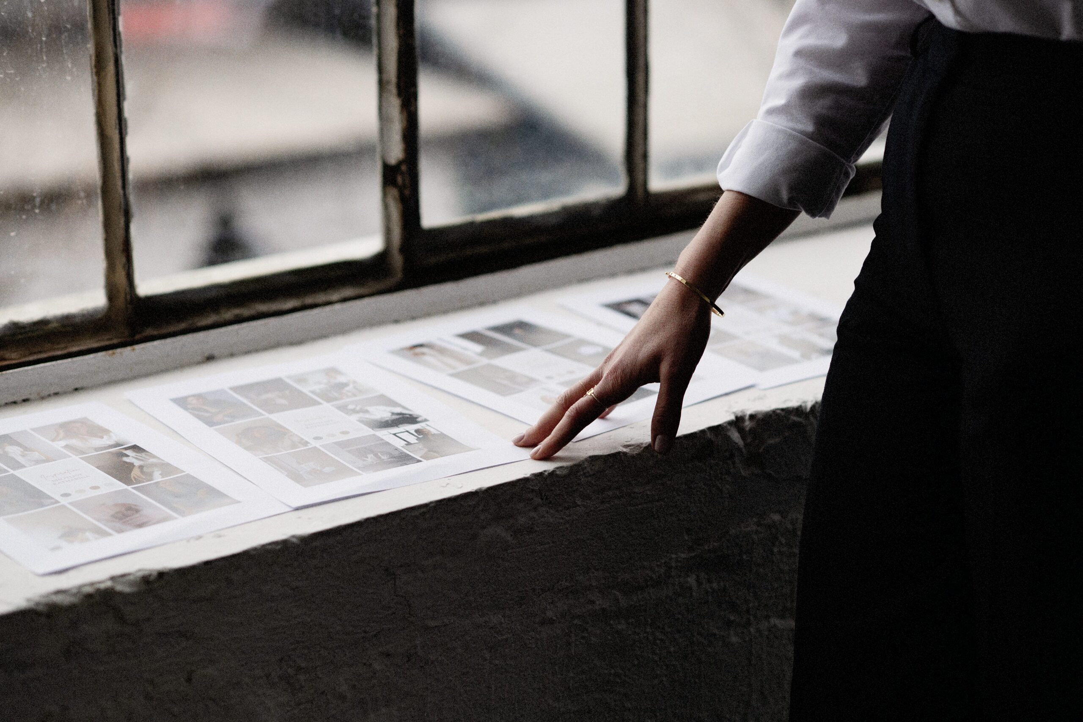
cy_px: 361
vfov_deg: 16.1
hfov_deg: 23.9
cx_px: 542
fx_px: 2557
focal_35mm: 85
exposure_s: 1/1600
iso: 800
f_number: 2.2
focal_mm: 85
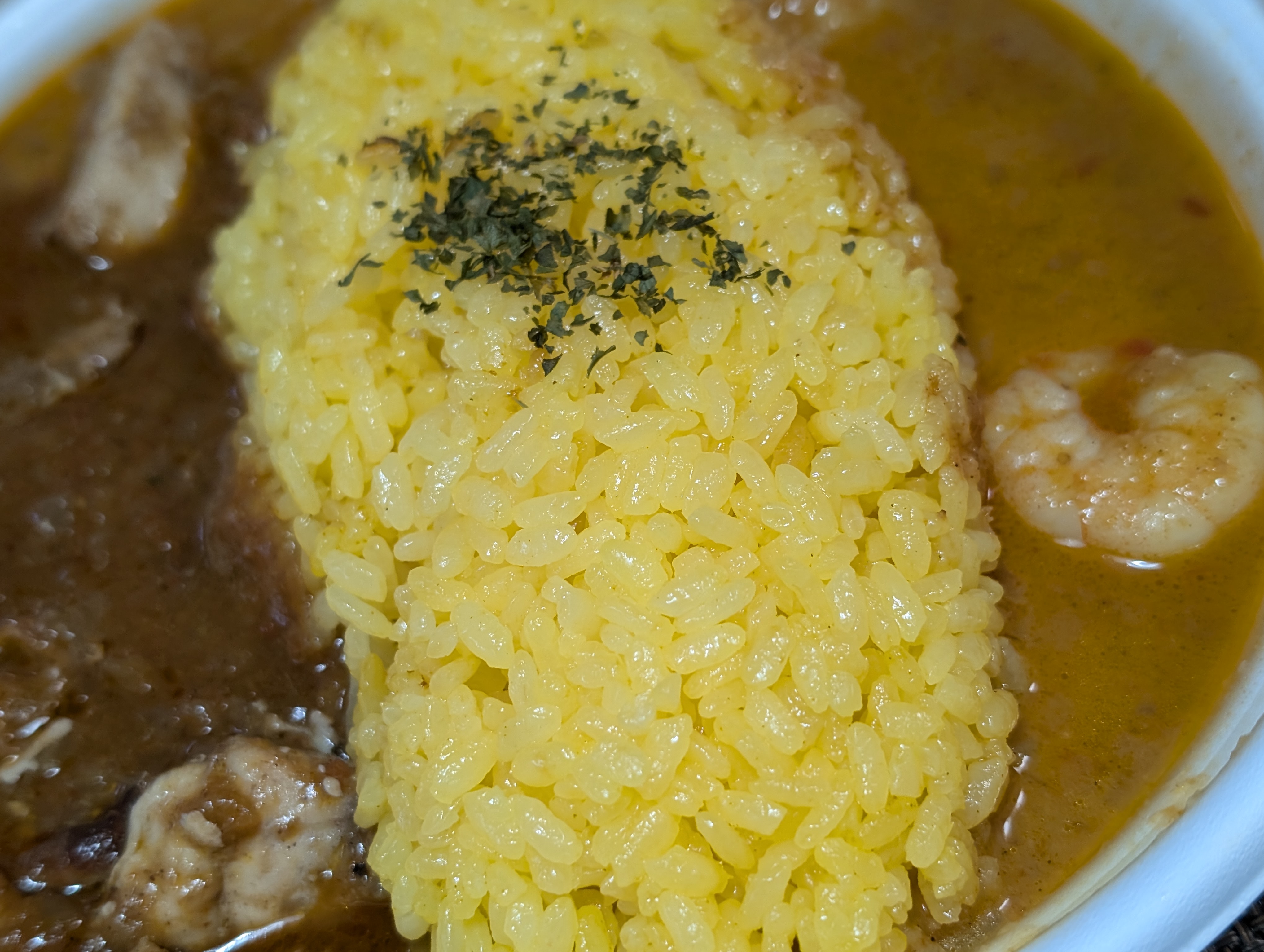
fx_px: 1792
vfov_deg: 29.7
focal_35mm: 49
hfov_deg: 38.9
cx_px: 632
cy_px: 476
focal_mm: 6.9
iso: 105
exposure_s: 1/23.8
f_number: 1.68
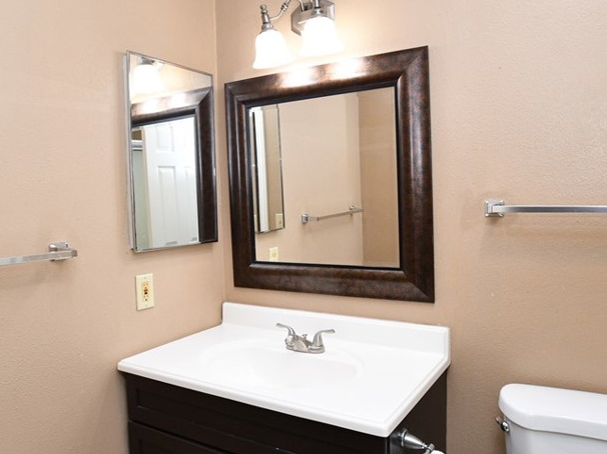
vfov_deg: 51.6
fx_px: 470
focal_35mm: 27
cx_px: 302
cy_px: 204
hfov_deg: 65.7
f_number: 7.1
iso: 800
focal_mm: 11
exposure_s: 1/60
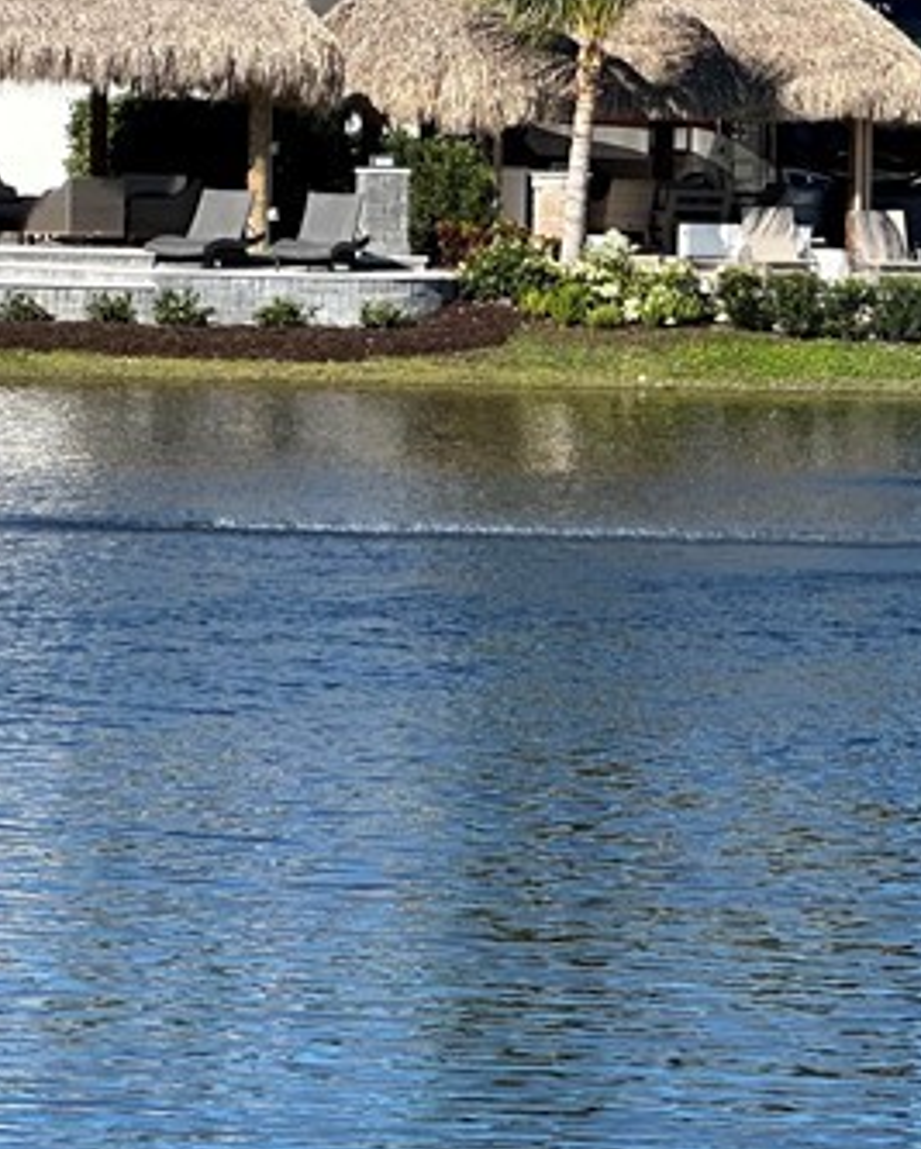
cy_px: 487
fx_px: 7860
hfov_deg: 6.6
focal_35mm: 231
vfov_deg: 8.4
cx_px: 1266
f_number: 2.8
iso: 32
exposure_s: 1/727
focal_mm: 9
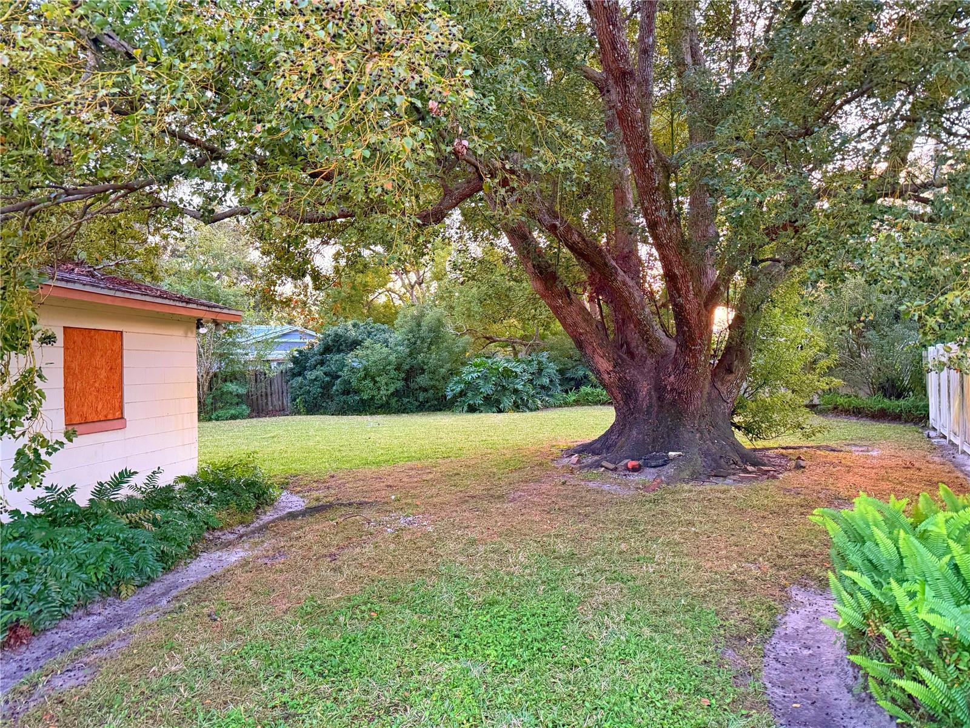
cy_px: 364
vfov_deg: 56.8
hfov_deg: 71.6
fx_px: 673
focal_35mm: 24
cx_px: 485
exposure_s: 1/60
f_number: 1.78
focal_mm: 6.76
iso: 640
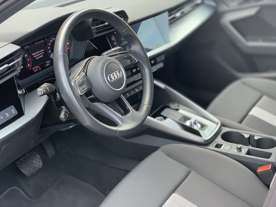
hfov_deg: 36.8
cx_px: 138
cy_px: 104
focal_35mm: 52
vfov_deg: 28.0
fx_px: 415
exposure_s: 1/84
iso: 125
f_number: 2.4
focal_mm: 6
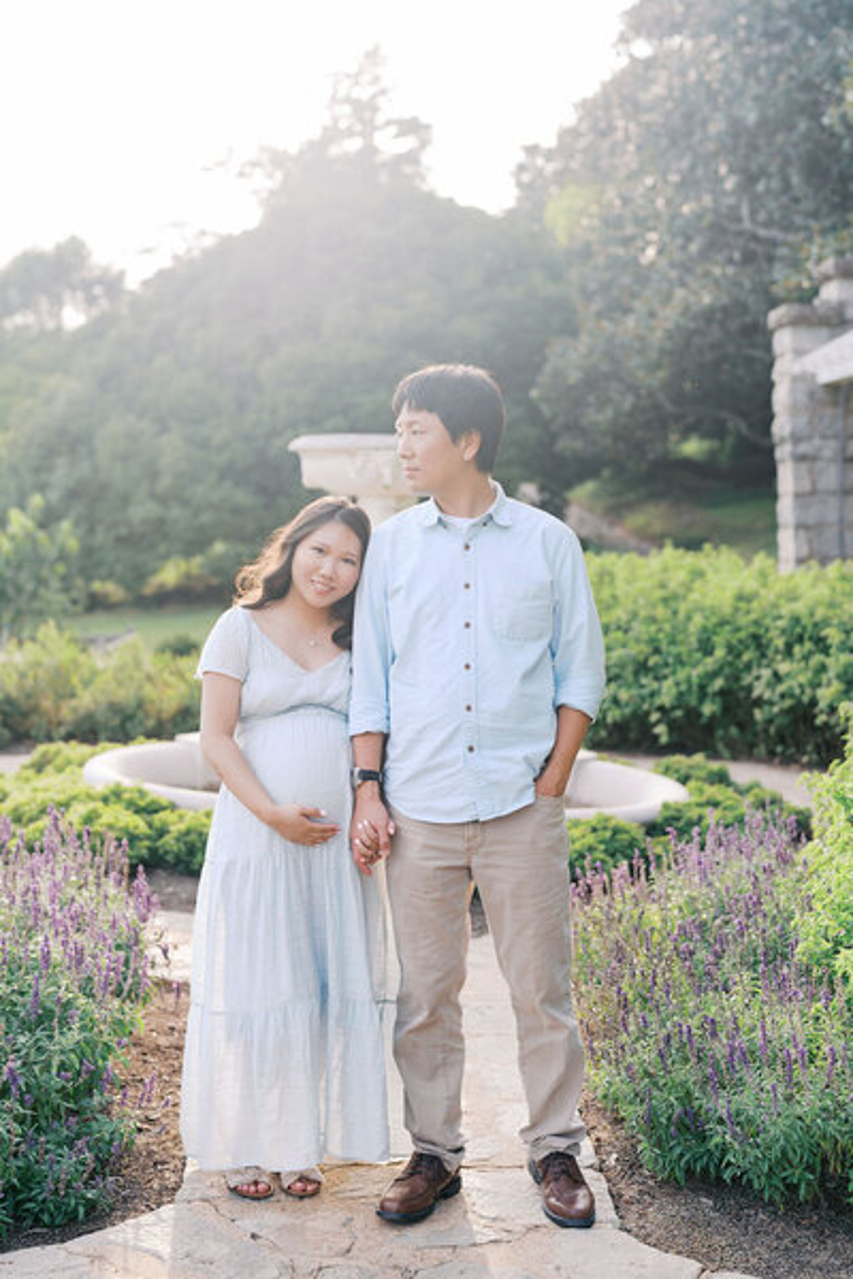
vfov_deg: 39.6
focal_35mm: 50
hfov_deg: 27.0
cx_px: 426
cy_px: 640
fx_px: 1777
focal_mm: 50
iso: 200
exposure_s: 1/500
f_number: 2.2
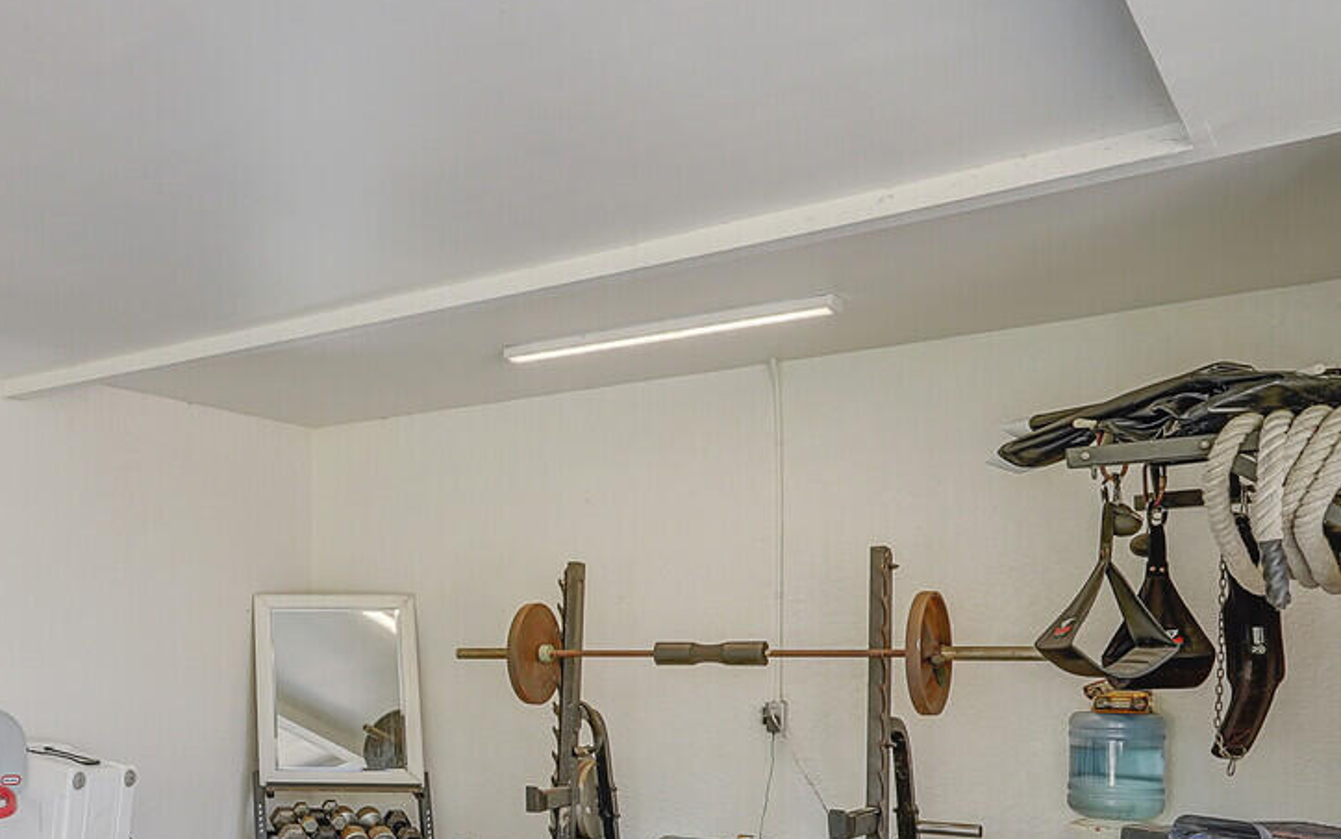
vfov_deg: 34.4
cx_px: -52
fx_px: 1316
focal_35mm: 36
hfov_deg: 44.4
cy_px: 662
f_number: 11
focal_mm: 16
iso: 320
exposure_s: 1/30
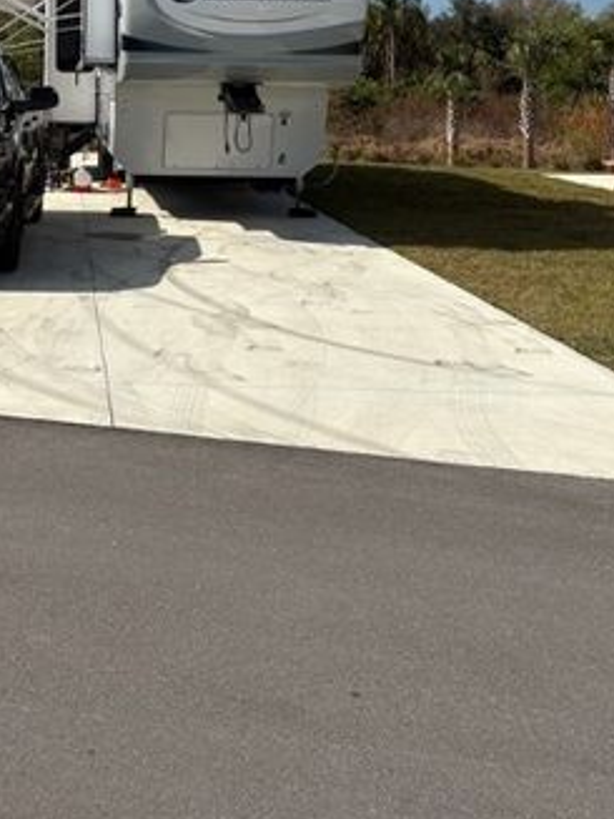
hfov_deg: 26.8
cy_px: 182
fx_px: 1254
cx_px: 98
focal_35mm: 53
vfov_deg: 35.2
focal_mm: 5.96
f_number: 1.6
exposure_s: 1/5348
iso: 50
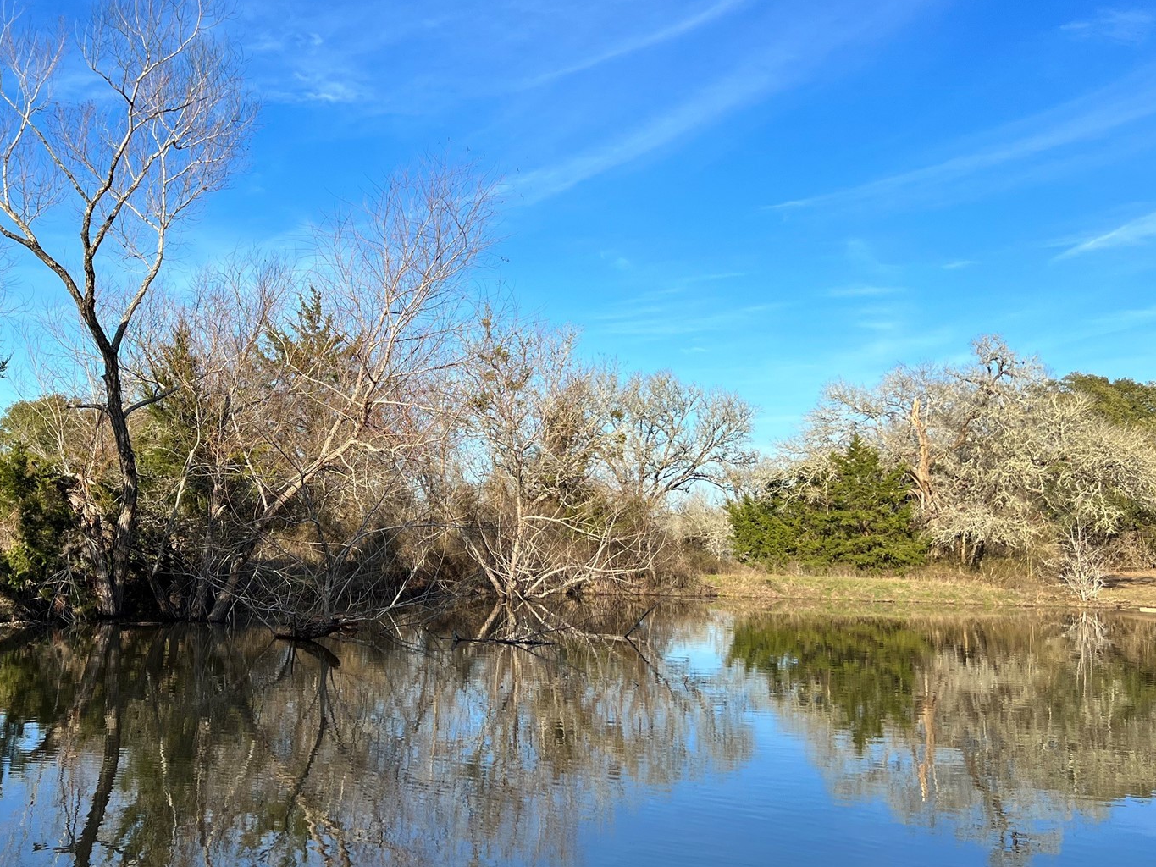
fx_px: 1303
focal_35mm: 39
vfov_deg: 36.7
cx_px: 401
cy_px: 354
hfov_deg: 47.2
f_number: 1.5
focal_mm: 5.7
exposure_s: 1/3460
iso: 50
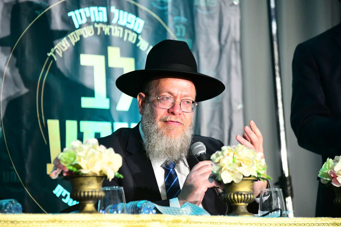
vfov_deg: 6.5
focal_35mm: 210
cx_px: 170
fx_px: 1989
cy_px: 114
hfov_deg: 9.8
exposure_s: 1/125
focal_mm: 210
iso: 5000
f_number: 5.6
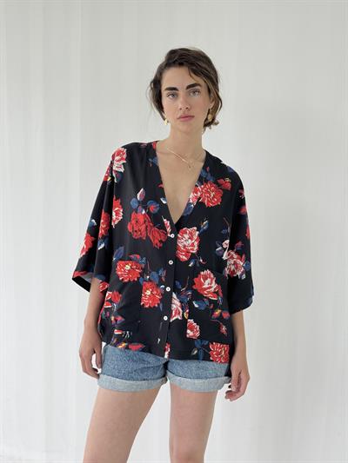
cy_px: 232
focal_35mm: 48
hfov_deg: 30.3
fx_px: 643
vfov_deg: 39.6
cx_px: 174
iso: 64
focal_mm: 6.76
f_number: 1.78
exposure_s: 1/368
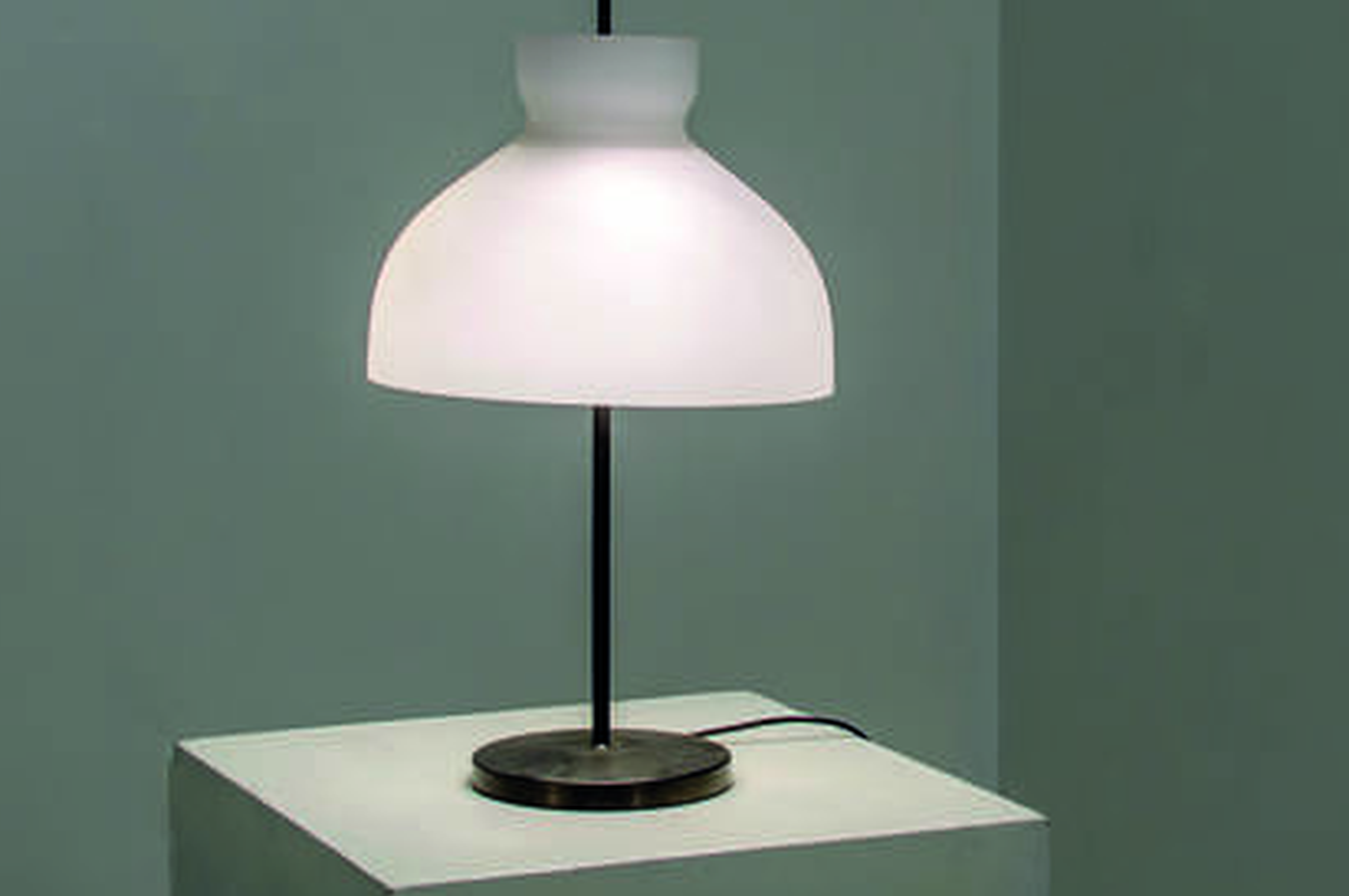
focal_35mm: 92
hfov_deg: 22.2
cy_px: 300
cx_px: 630
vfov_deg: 14.8
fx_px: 3439
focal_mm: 35
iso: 100
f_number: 8
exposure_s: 1/8
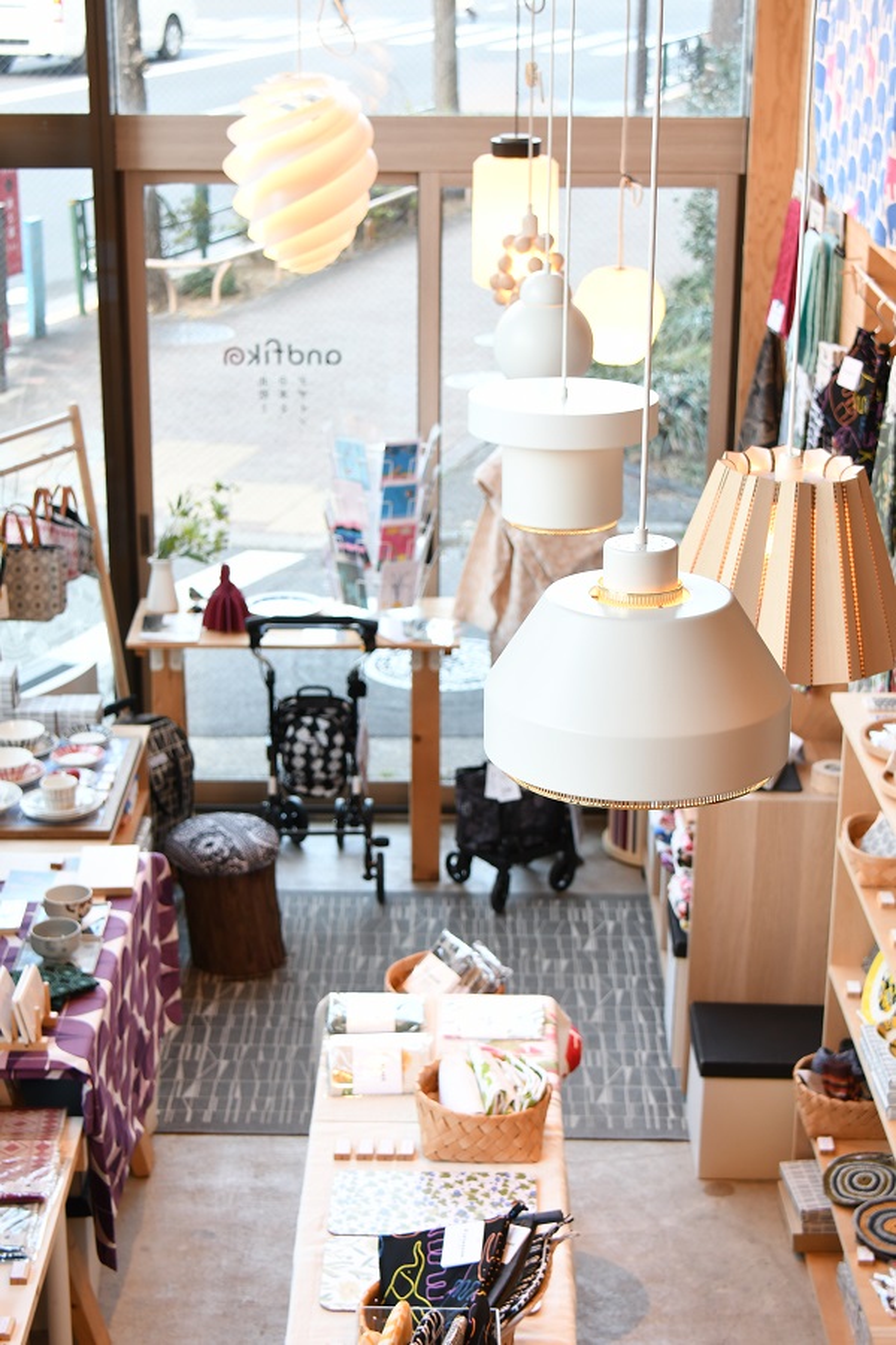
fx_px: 2240
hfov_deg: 22.6
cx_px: 448
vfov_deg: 33.4
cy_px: 672
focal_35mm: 60
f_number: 5
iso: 500
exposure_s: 1/60
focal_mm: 40
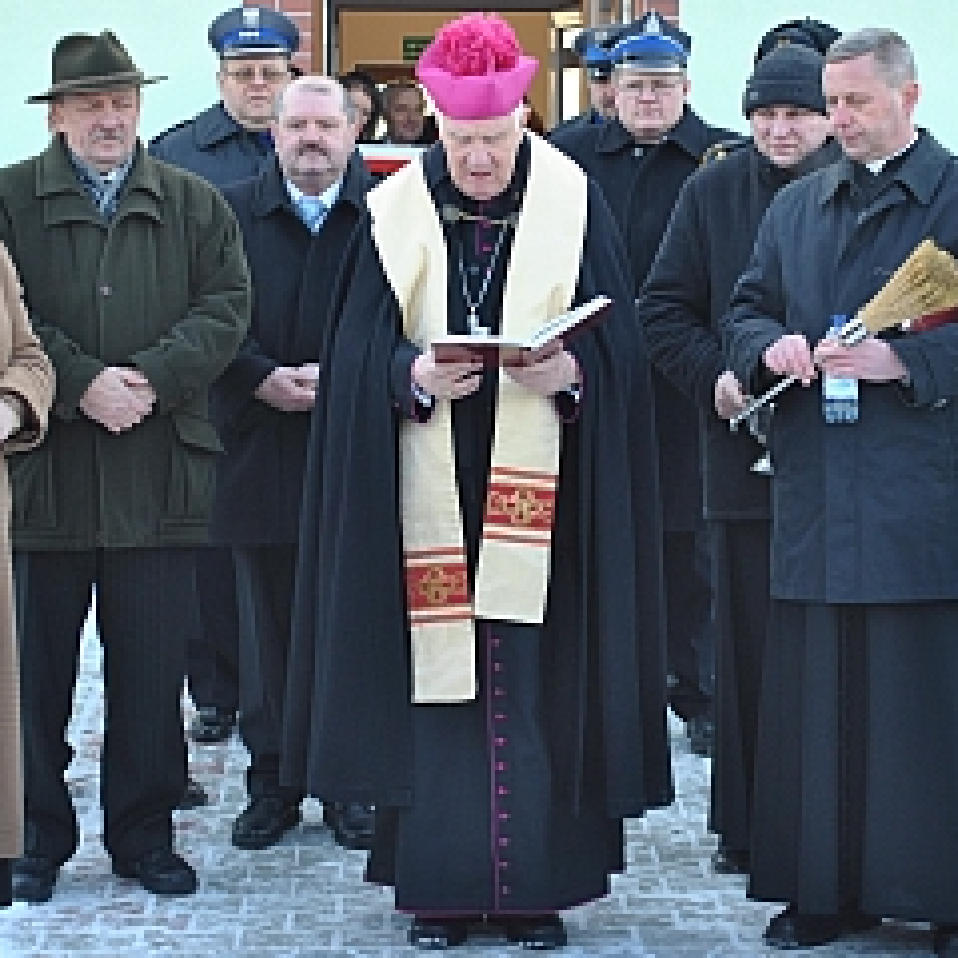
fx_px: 3194
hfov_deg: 17.1
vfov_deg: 17.0
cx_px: 499
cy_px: 341
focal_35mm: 102
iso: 200
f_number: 5.3
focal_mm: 40
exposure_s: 1/125
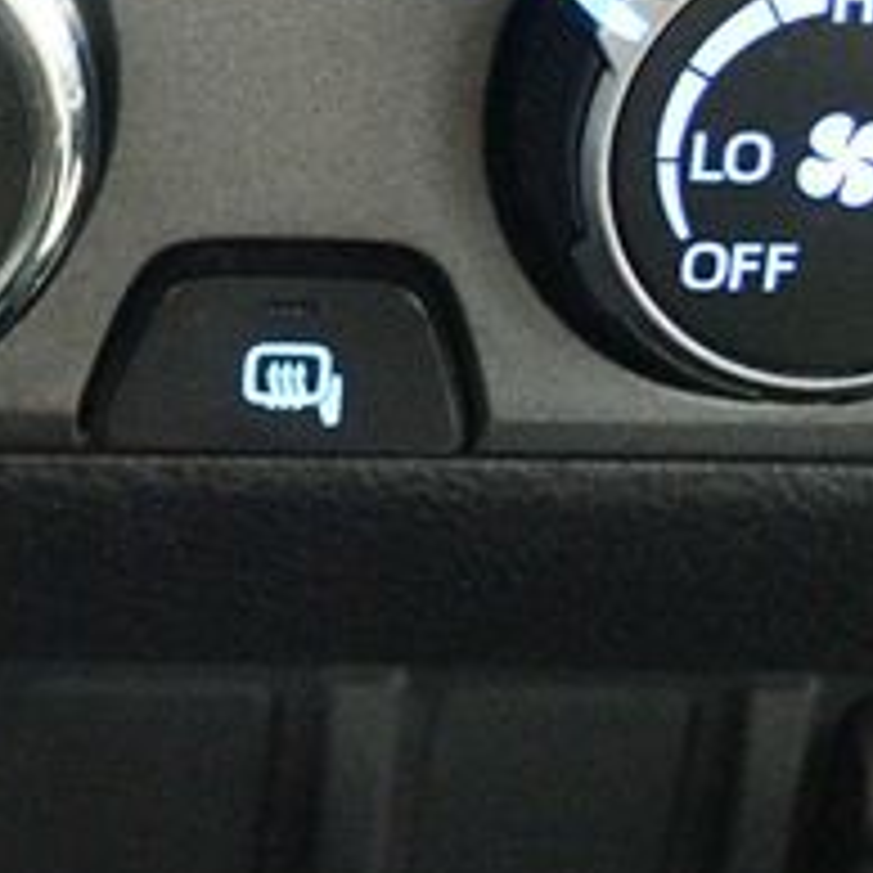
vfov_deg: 13.8
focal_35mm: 126
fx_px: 3595
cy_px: 171
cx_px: -126
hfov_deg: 13.5
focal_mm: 30
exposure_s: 1/10
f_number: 4.5
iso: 12800
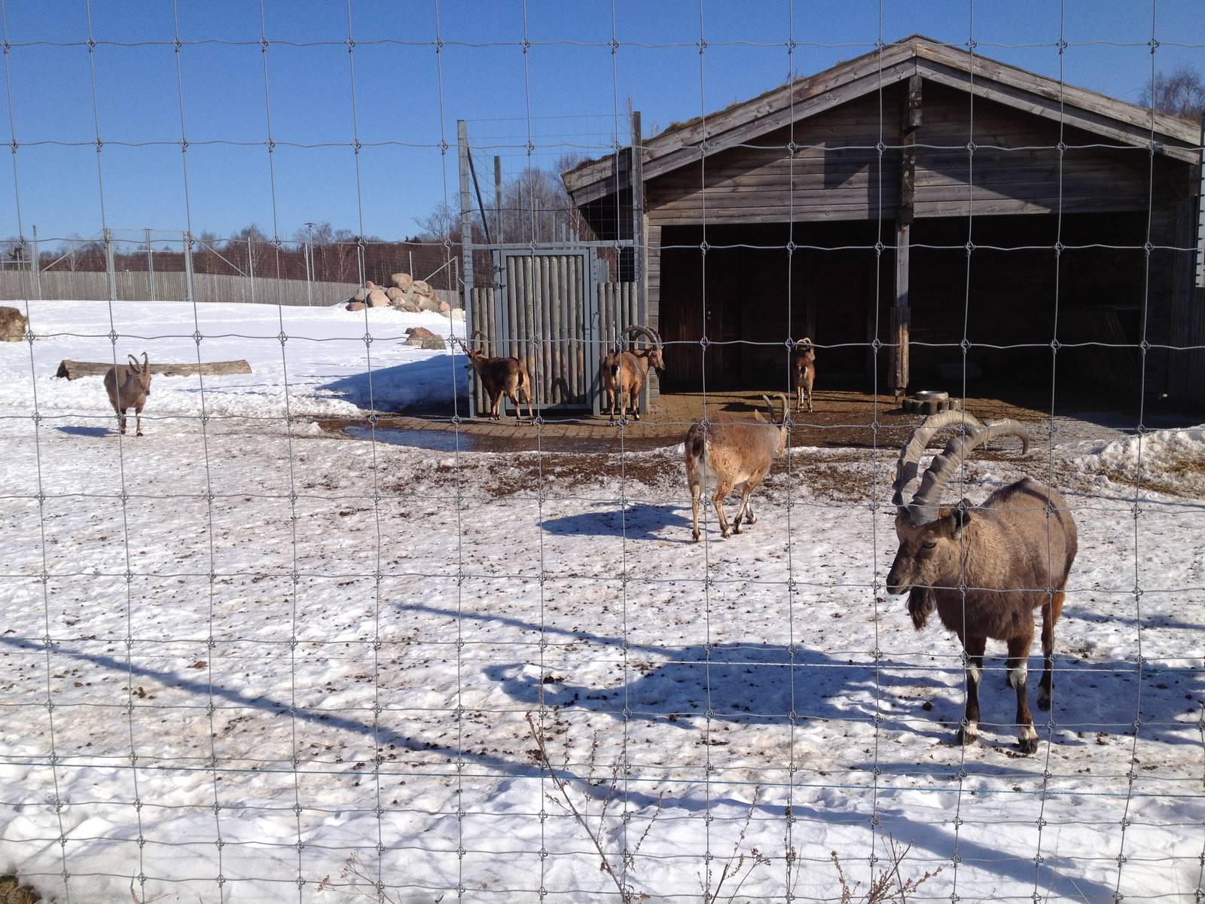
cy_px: 452
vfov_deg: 40.7
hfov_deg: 52.6
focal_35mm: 35
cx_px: 602
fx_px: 1218
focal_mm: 4.28
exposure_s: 1/3247
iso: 50
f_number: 2.4
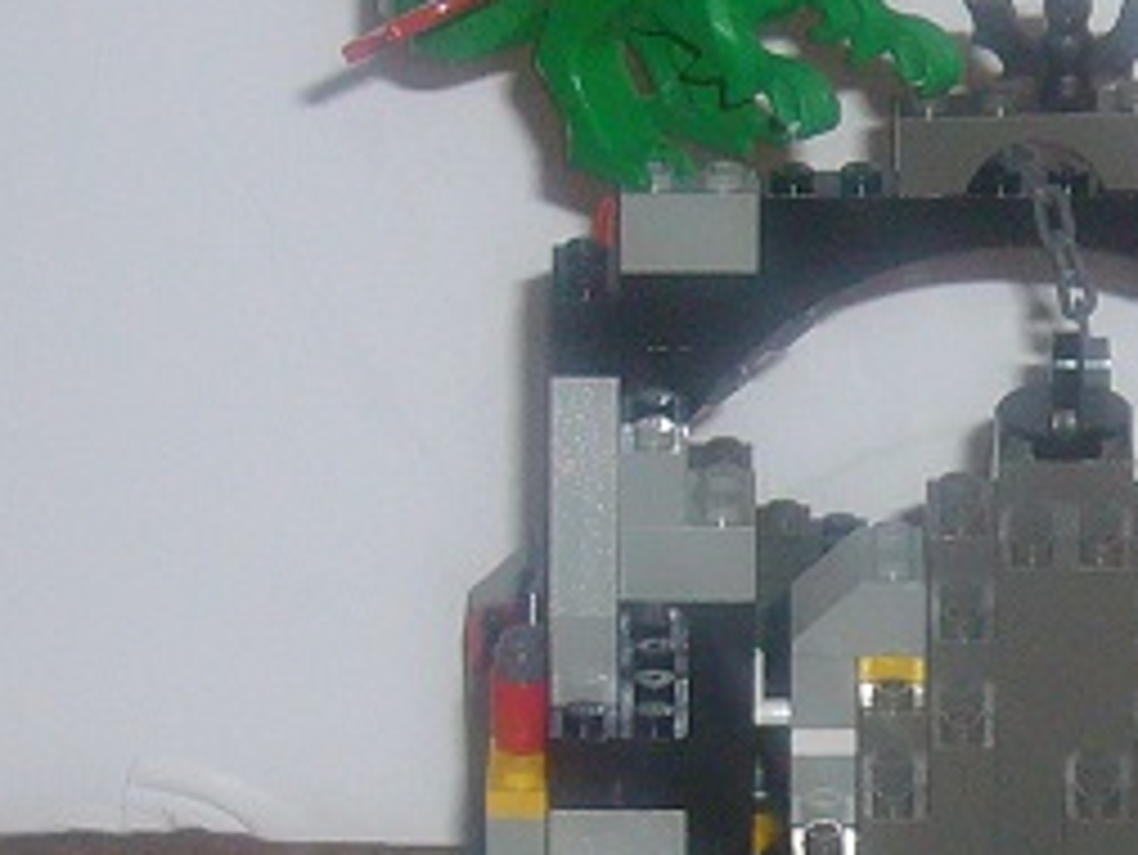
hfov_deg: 9.1
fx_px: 7071
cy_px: 603
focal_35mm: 215
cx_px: 1205
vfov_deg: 6.9
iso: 100
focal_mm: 8.3
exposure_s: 1/30
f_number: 3.3
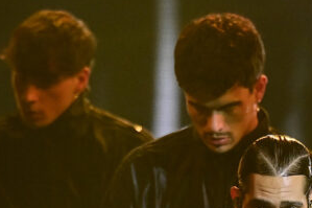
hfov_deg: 2.5
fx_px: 7111
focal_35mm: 821
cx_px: 264
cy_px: 352
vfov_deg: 1.7
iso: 4000
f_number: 3.2
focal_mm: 240
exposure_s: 1/640
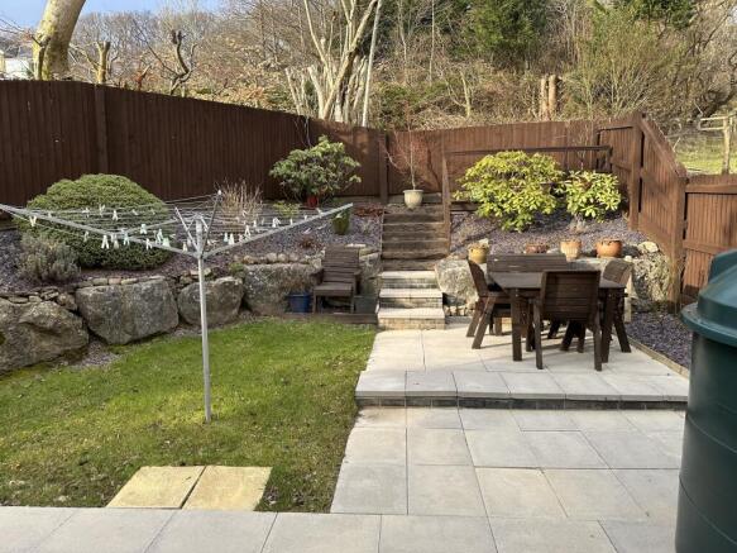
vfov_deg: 56.8
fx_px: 511
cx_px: 368
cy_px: 276
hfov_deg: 71.6
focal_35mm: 24
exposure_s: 1/615
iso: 80
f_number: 1.78
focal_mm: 6.86
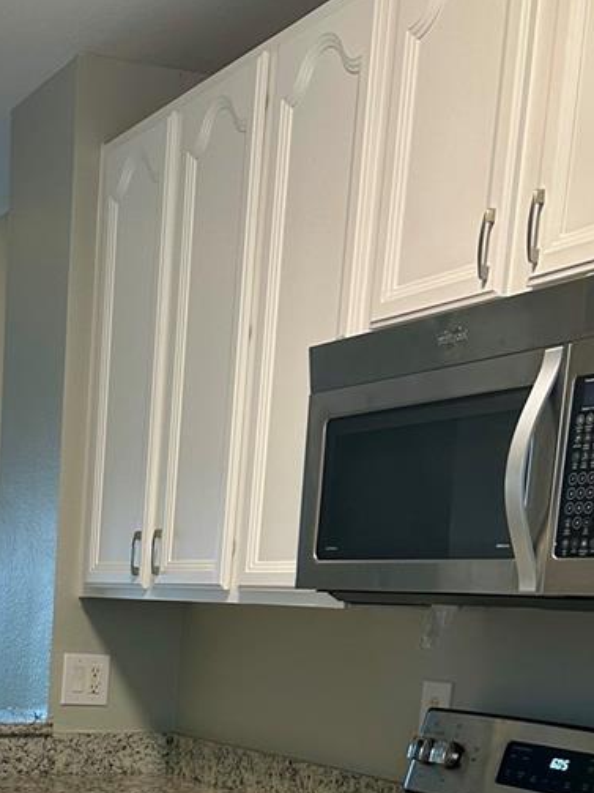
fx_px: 1419
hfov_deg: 22.3
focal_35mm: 62
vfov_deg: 28.5
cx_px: -57
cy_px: 864
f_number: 1.5
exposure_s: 1/60
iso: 125
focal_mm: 5.7
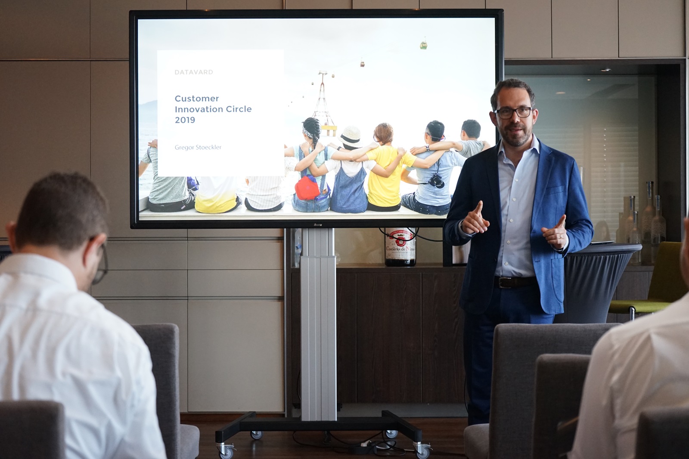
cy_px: 230
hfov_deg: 28.8
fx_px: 1340
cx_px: 344
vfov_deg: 19.5
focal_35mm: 70
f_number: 5.6
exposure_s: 1/125
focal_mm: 70
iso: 2500
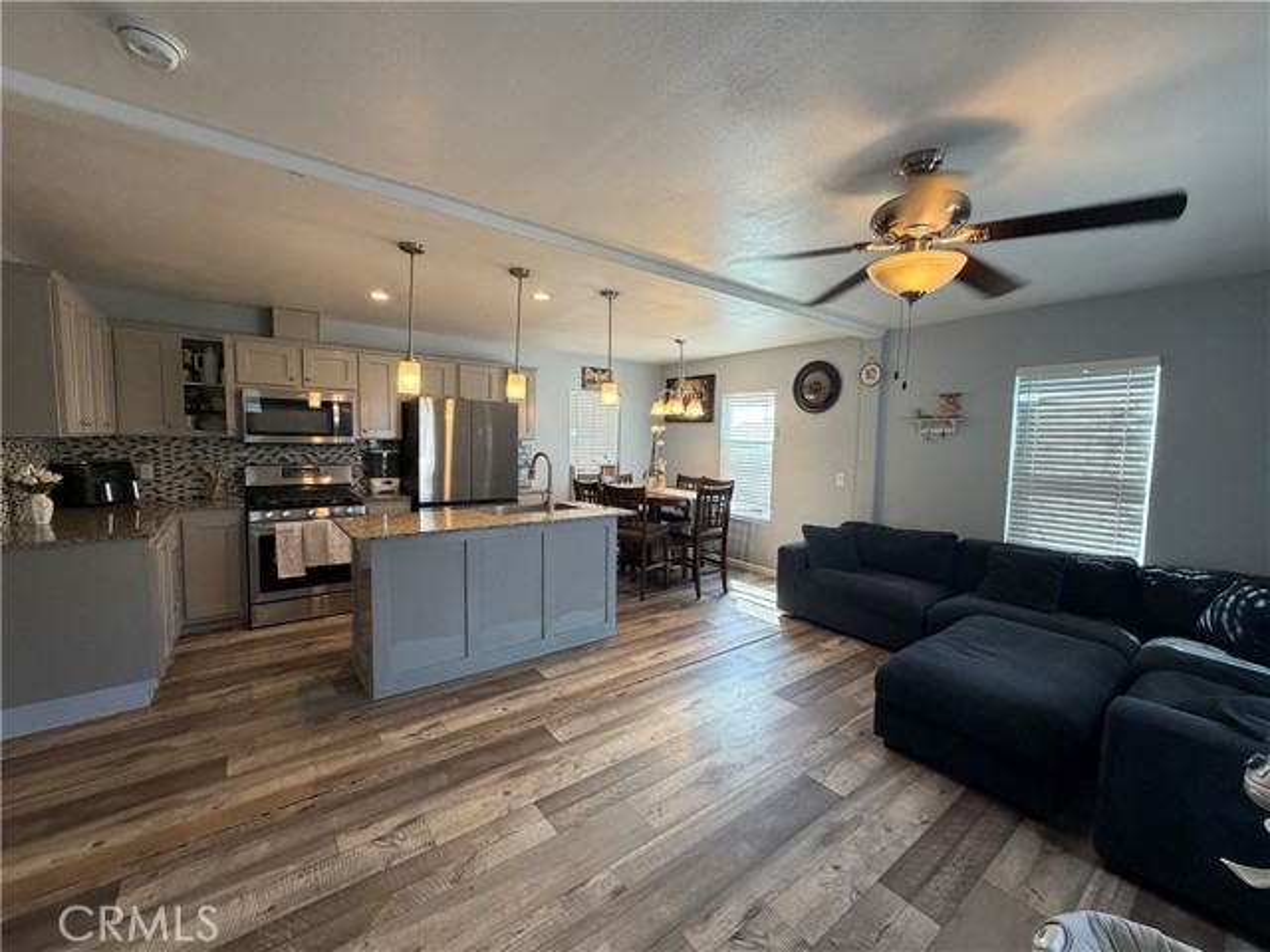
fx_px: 514
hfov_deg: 102.1
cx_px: 635
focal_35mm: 14
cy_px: 476
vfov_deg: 85.7
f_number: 2.2
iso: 200
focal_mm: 2.22
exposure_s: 1/120
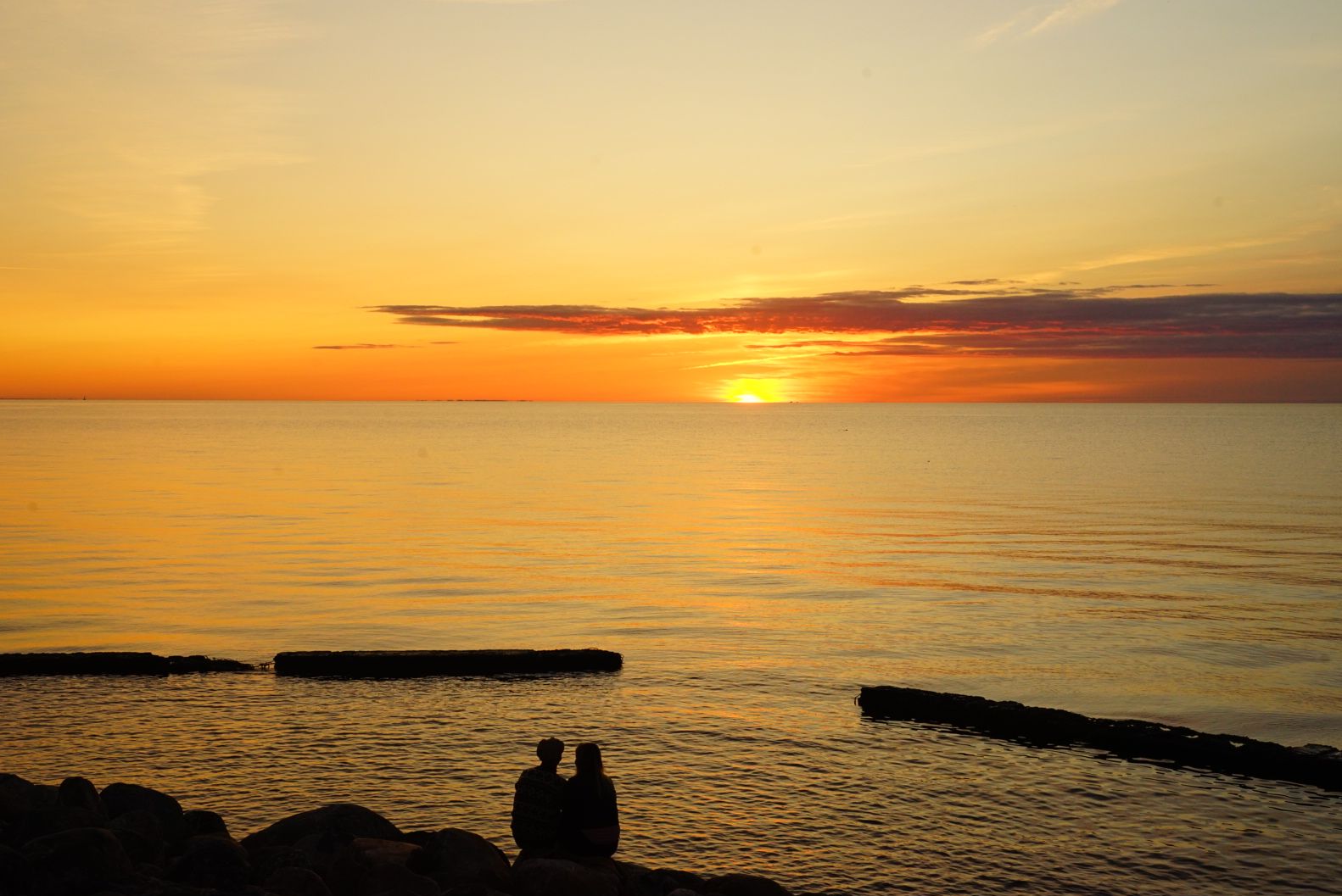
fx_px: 1753
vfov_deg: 28.7
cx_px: 658
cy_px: 443
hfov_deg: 41.9
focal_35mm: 47
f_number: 11
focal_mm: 46
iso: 640
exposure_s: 1/160
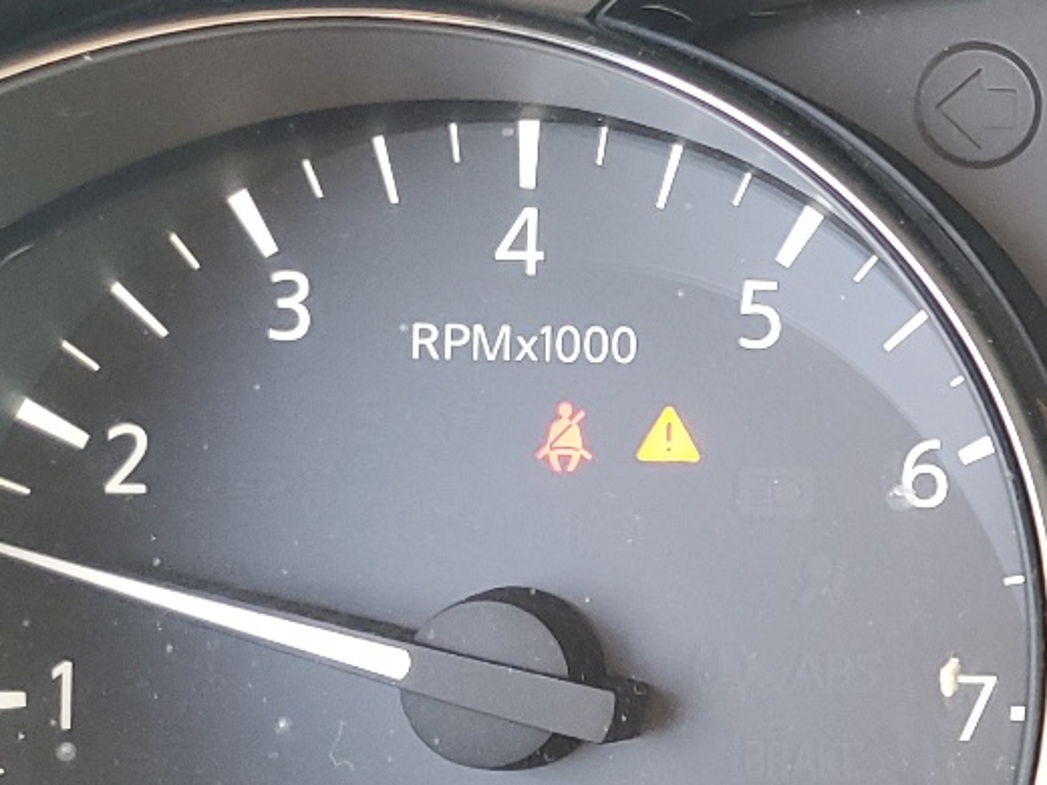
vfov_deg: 18.3
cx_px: 1484
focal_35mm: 80
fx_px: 2420
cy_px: 592
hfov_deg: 21.3
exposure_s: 1/60.2
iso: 70
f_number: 1.5
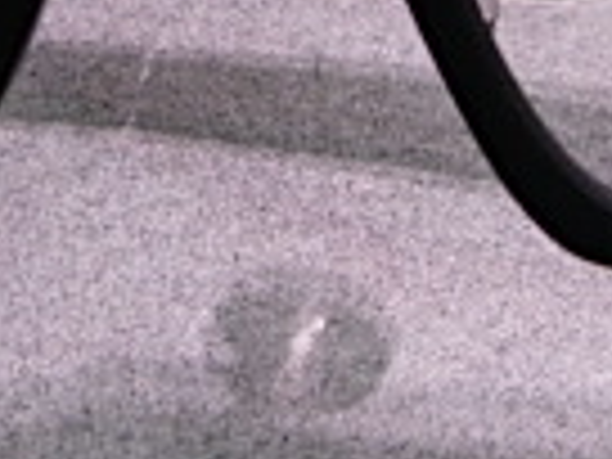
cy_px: -126
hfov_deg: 11.0
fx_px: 3165
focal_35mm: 179
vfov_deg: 8.2
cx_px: 207
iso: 66
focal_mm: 7.8
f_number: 2.8
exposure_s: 1/32
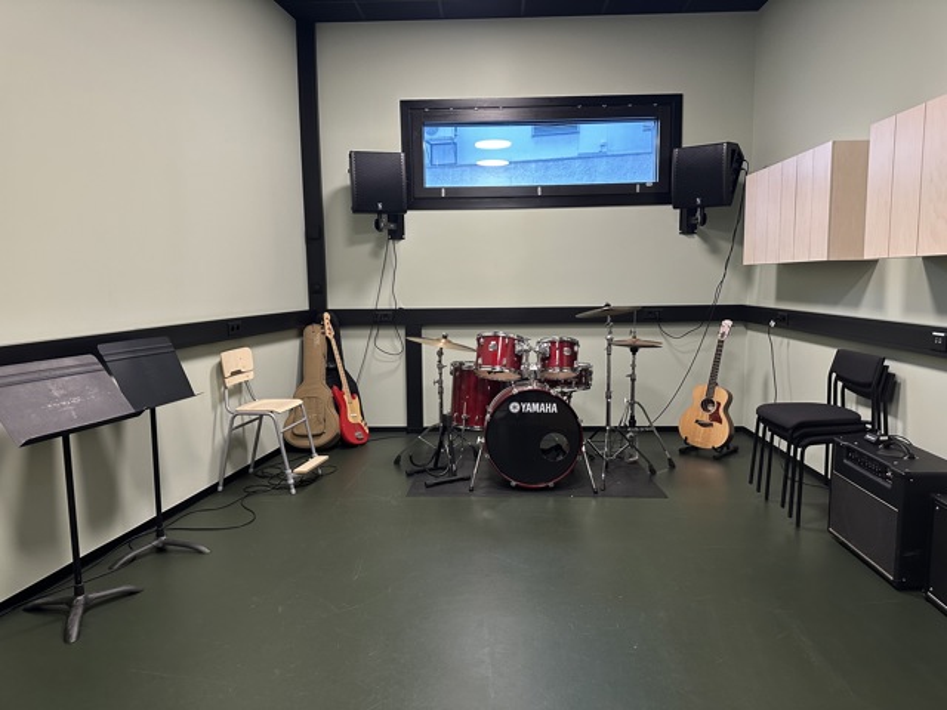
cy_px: 355
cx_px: 474
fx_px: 657
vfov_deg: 56.8
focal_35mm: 24
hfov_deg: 71.6
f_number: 1.78
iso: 250
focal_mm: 6.86
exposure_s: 1/50
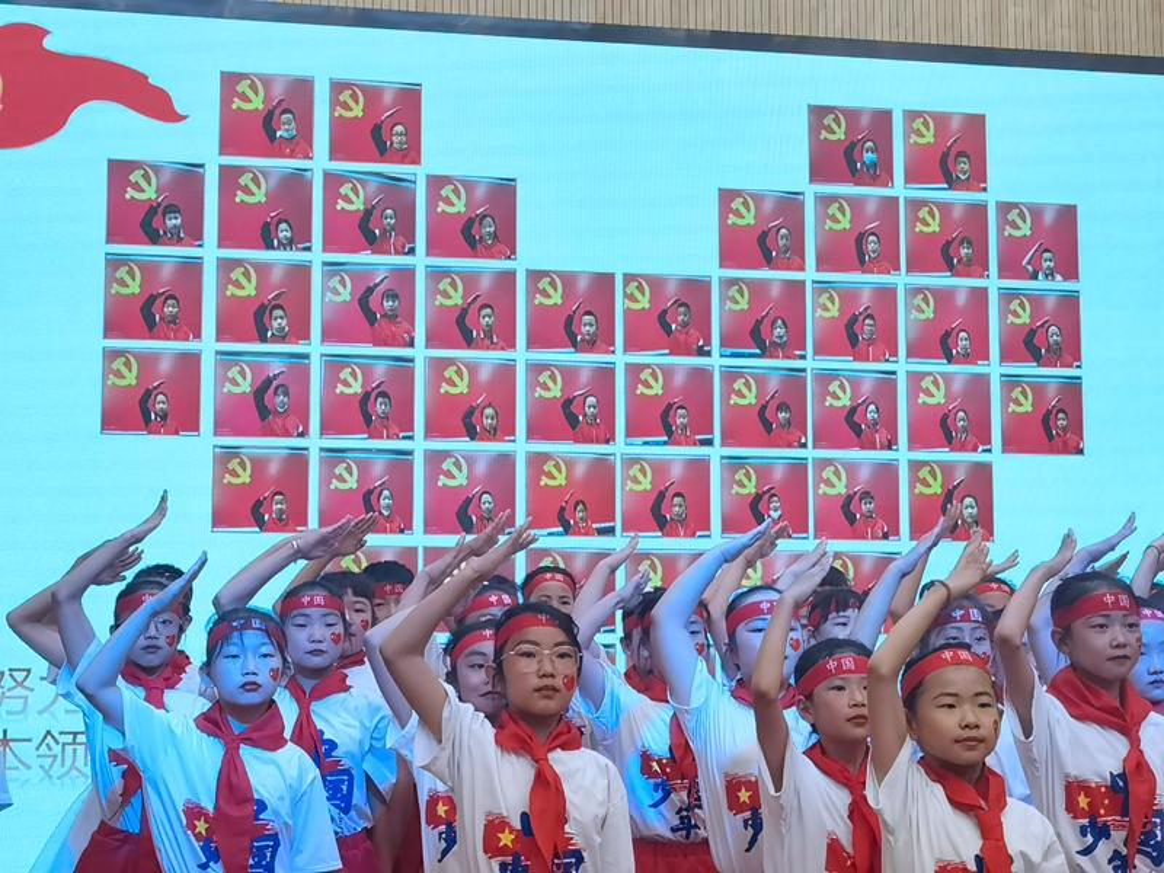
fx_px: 2085
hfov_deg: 31.2
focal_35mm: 62
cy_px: 436
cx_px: 582
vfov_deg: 23.7
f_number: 1.9
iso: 125
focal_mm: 5.58
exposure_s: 1/100
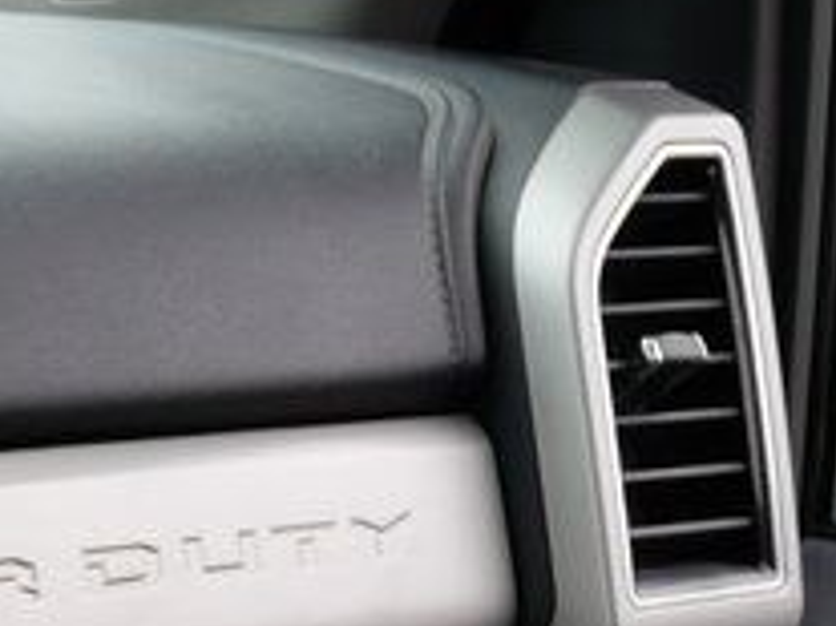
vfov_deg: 11.9
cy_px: 913
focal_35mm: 119
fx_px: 2872
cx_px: -553
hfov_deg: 14.9
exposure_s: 1/60
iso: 200
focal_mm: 12
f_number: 3.5
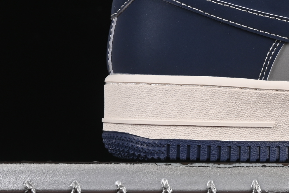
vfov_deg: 6.5
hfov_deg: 9.6
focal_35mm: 211
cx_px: 386
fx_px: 1694
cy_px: -8
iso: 160
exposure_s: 1/80
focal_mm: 50
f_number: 8
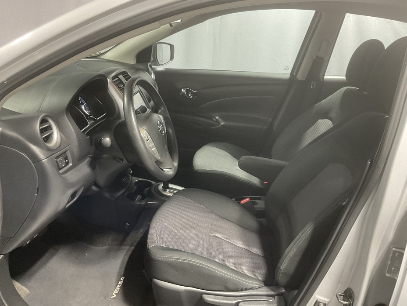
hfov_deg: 60.0
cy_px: 155
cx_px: 208
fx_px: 353
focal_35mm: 30
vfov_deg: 46.8
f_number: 1.8
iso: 125
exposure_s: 1/50
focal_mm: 3
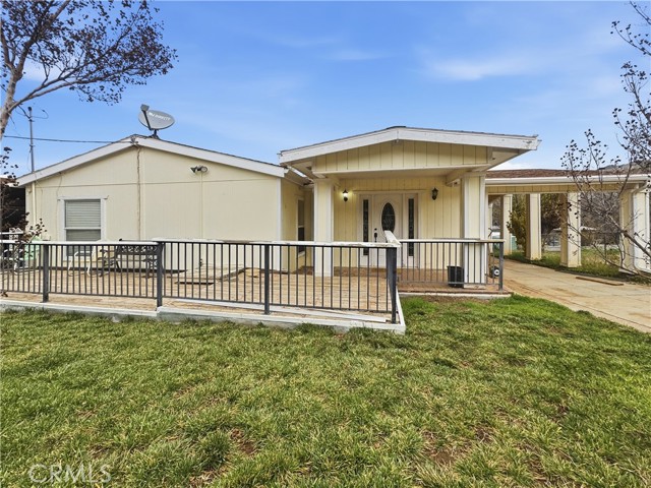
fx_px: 263
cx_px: 326
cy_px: 244
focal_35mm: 14
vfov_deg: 85.7
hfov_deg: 102.1
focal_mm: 2.2
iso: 40
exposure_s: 1/228
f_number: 2.2
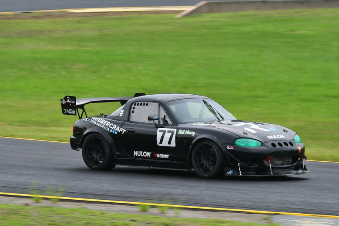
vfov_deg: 4.6
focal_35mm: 300
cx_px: 170
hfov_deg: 6.9
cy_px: 113
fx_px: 2826
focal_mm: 200
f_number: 11
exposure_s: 1/250
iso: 500
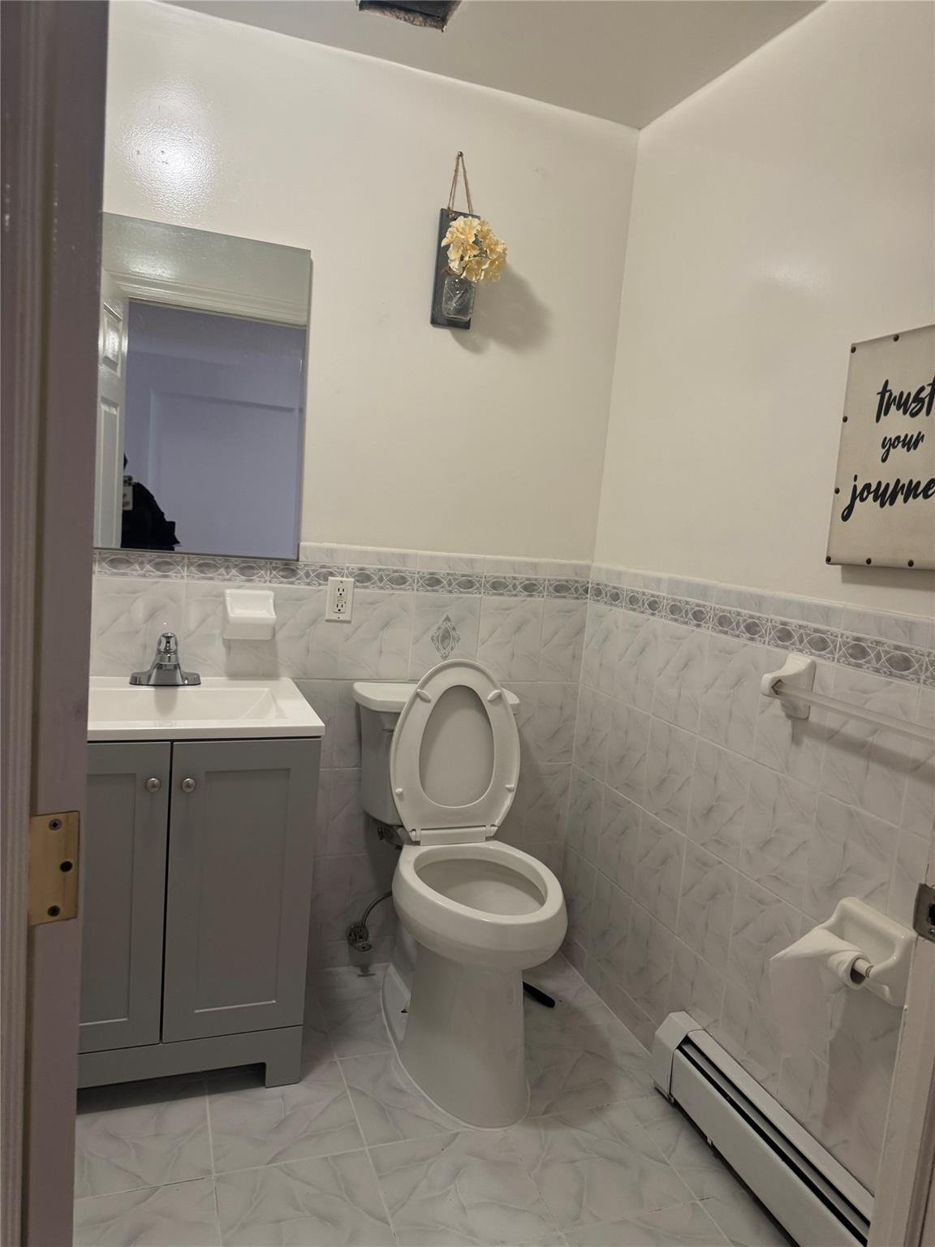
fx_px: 864
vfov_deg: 71.6
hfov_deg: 56.8
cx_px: 468
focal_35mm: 24
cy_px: 624
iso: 160
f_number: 1.78
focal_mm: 6.76
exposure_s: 1/60
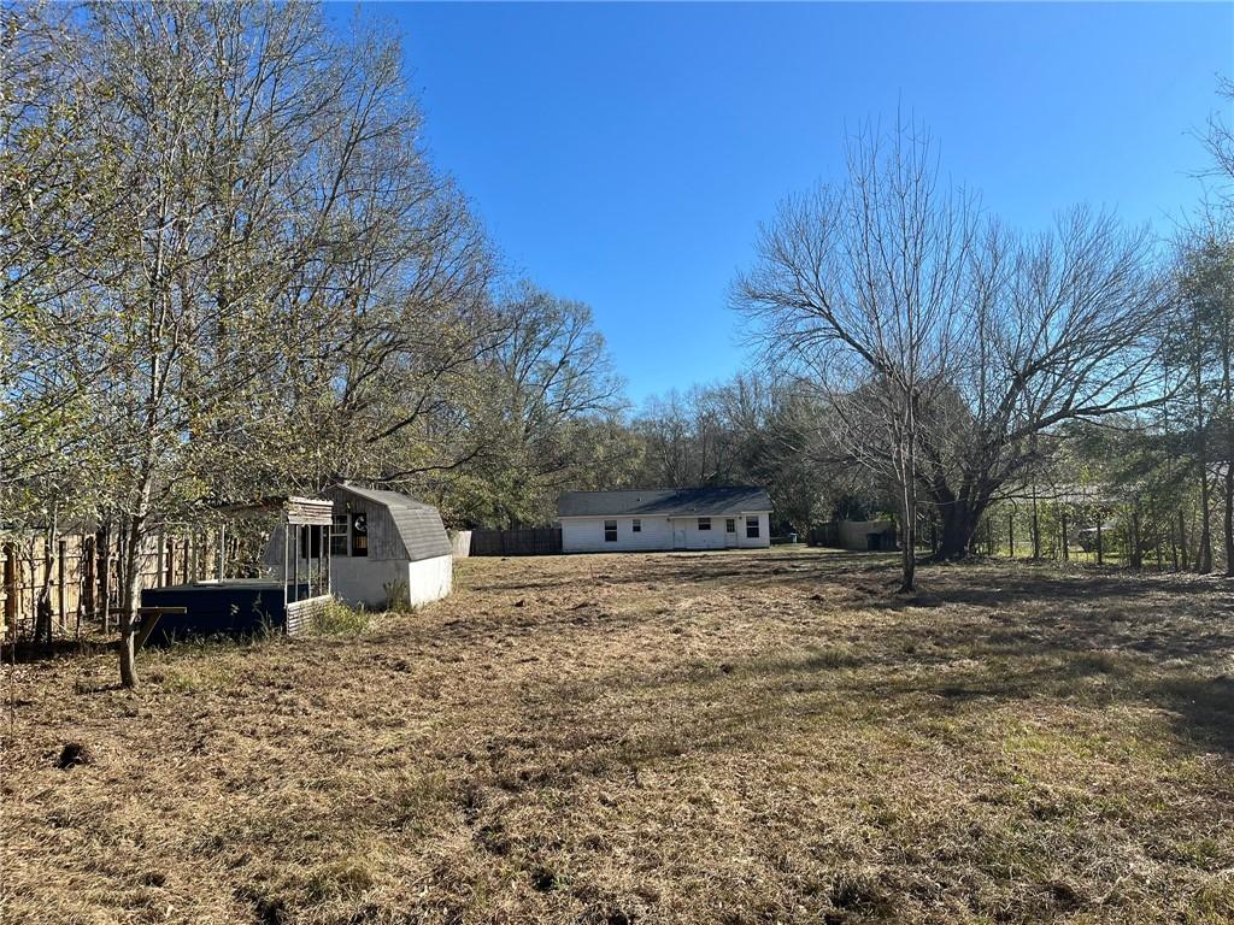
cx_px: 617
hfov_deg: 67.3
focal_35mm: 26
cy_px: 462
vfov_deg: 53.1
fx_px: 927
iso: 50
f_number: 1.6
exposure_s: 1/2410
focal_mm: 5.1
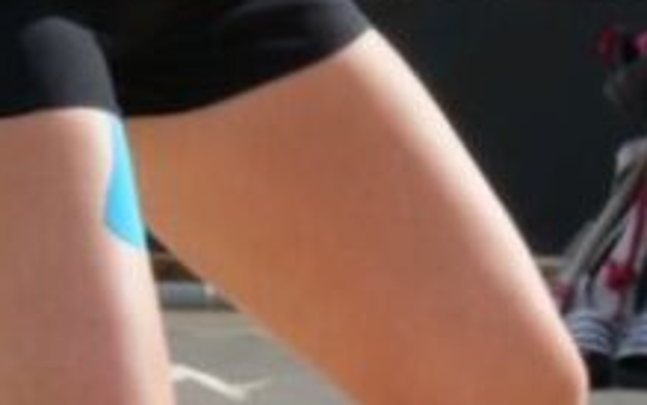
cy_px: -707
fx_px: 12011
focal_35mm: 681
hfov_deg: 3.1
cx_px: 15
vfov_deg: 1.9
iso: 250
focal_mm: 60
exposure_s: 1/125
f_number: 18
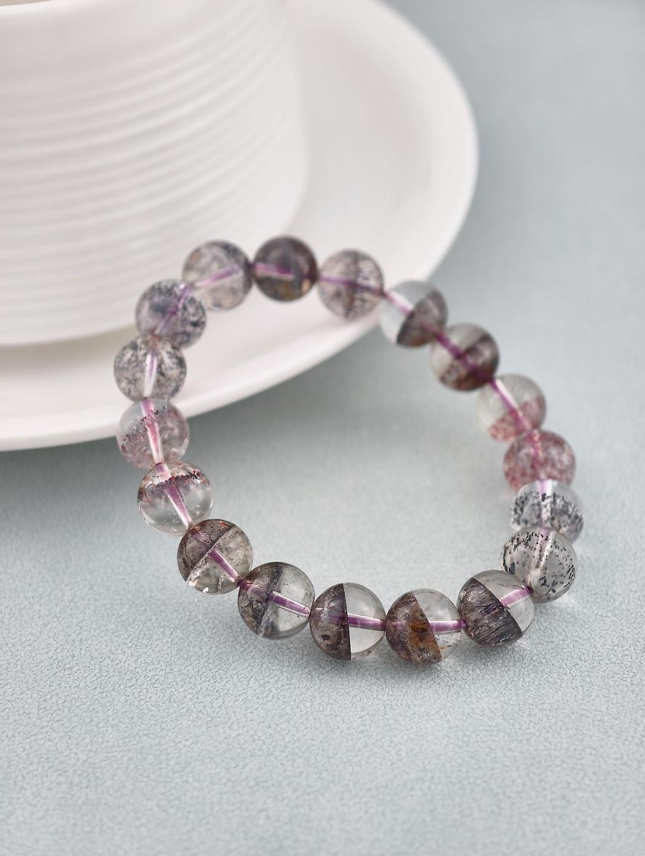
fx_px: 2107
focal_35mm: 85
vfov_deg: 23.0
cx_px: 322
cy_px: 428
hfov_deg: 17.4
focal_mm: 22.48
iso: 125
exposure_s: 1/160
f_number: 2.67
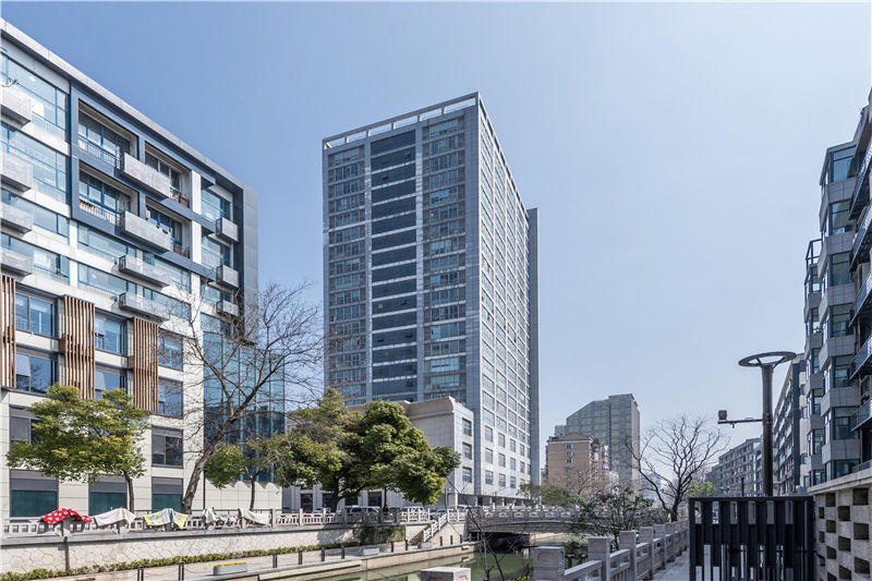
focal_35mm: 14
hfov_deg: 104.3
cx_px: 436
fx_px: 339
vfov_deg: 81.2
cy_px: 290
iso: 200
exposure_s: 1/640
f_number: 8
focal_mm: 14
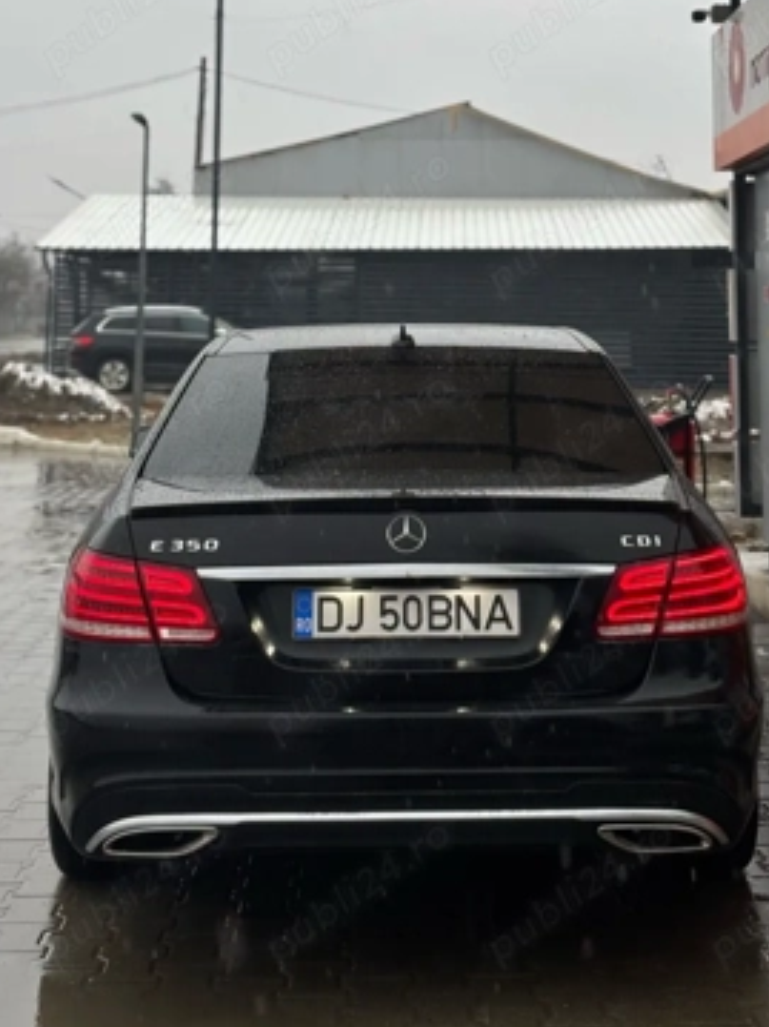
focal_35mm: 58
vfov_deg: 33.2
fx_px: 1719
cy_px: 481
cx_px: 415
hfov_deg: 25.2
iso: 32
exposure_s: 1/202
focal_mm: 5.96
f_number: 1.6
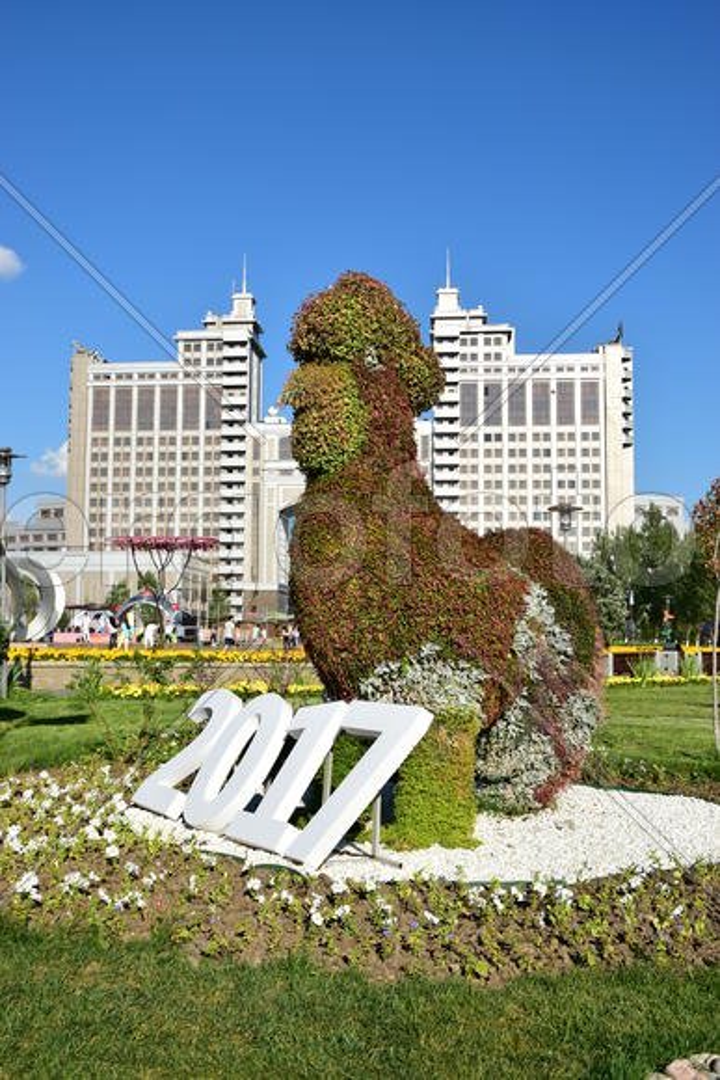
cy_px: 540
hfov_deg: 36.9
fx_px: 1079
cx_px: 360
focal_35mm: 36
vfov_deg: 53.1
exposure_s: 1/250
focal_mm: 24
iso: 100
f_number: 9
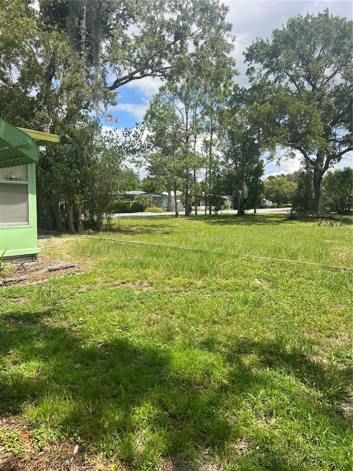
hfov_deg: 53.1
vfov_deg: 67.3
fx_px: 354
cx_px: 176
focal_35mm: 26
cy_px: 236
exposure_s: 1/2571
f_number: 1.5
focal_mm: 5.7
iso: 50
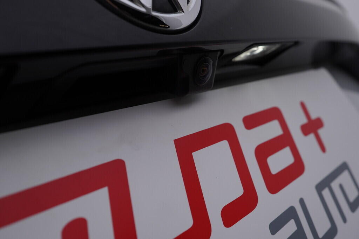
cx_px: 180
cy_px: 120
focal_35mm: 36
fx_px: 359
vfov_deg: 36.9
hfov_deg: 53.1
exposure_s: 1/125
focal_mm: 24
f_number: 5.6
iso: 125
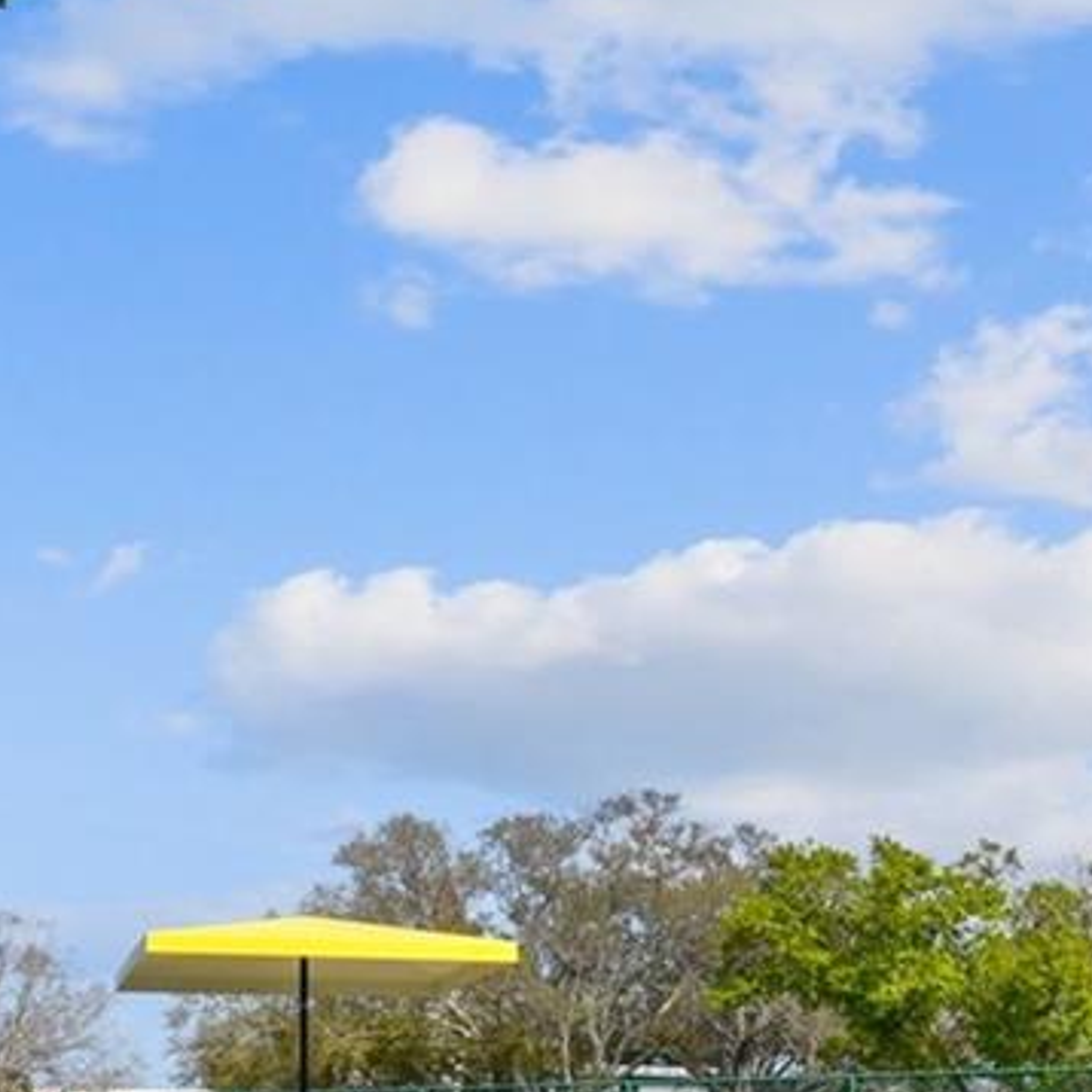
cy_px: 1248
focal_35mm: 57
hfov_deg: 29.7
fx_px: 2034
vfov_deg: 27.1
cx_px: 329
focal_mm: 10
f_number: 7.1
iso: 100
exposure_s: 1/400
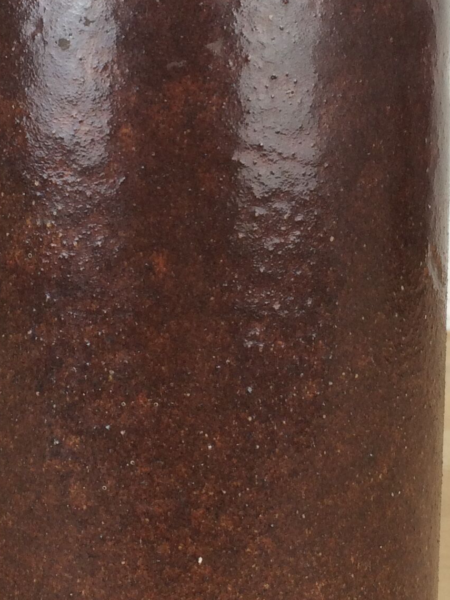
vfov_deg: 23.2
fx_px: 1439
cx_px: 199
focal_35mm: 83
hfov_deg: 17.8
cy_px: 128
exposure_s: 1/50
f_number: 2.2
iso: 40
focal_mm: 4.15
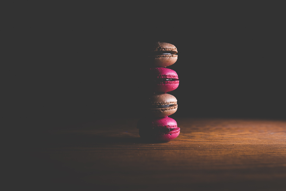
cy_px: 96
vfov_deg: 37.9
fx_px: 278
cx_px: 143
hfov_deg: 54.4
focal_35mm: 35
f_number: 6.3
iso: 100
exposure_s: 1/3
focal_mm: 35
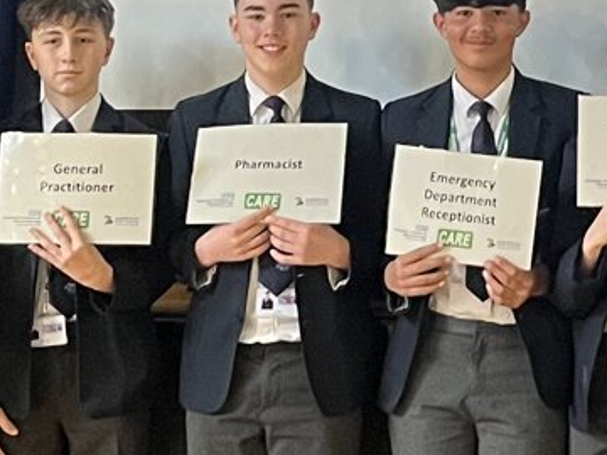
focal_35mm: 148
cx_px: 739
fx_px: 2595
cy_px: -219
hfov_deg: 13.0
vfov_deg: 9.7
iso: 320
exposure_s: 1/50
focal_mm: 5.1
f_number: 1.6
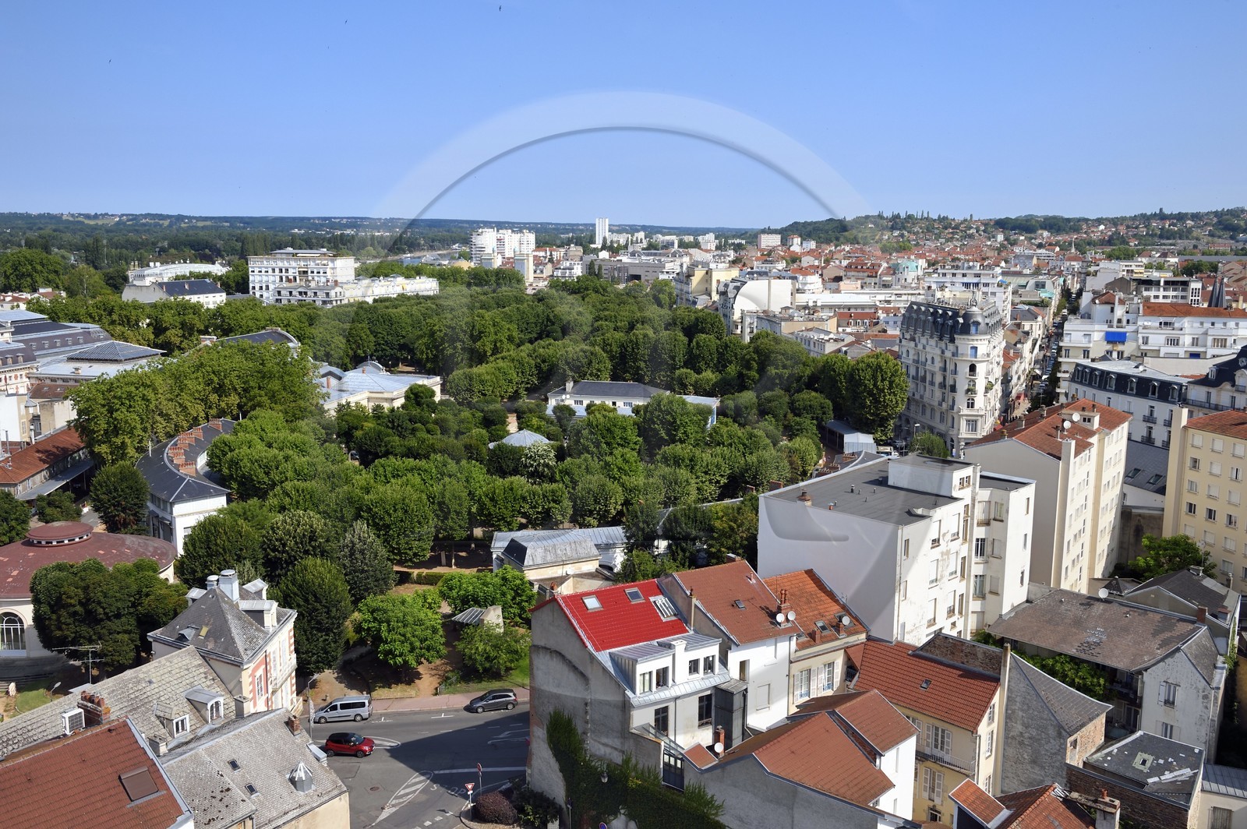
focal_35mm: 34
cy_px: 414
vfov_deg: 38.8
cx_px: 624
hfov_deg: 55.8
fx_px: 1177
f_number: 14
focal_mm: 34
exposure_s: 1/250
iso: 200
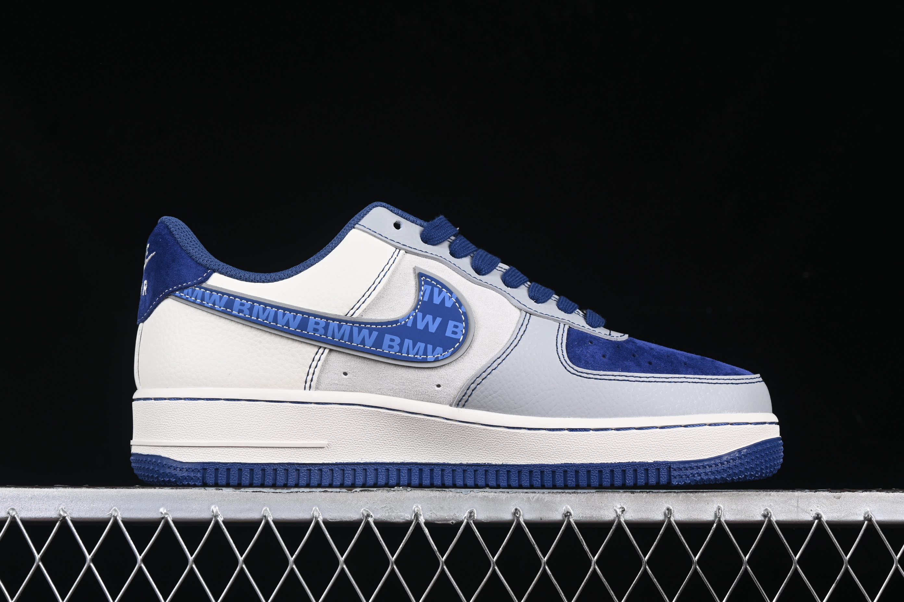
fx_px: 1883
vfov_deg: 18.2
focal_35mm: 75
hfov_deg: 27.0
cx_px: 452
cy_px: 301
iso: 160
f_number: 8
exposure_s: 1/80
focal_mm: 50
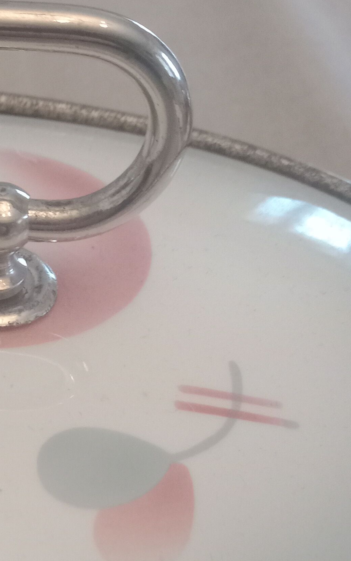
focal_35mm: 72
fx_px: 1103
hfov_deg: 16.6
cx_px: -156
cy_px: 556
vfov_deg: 27.1
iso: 517
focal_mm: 3.54
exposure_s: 1/33.3
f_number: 2
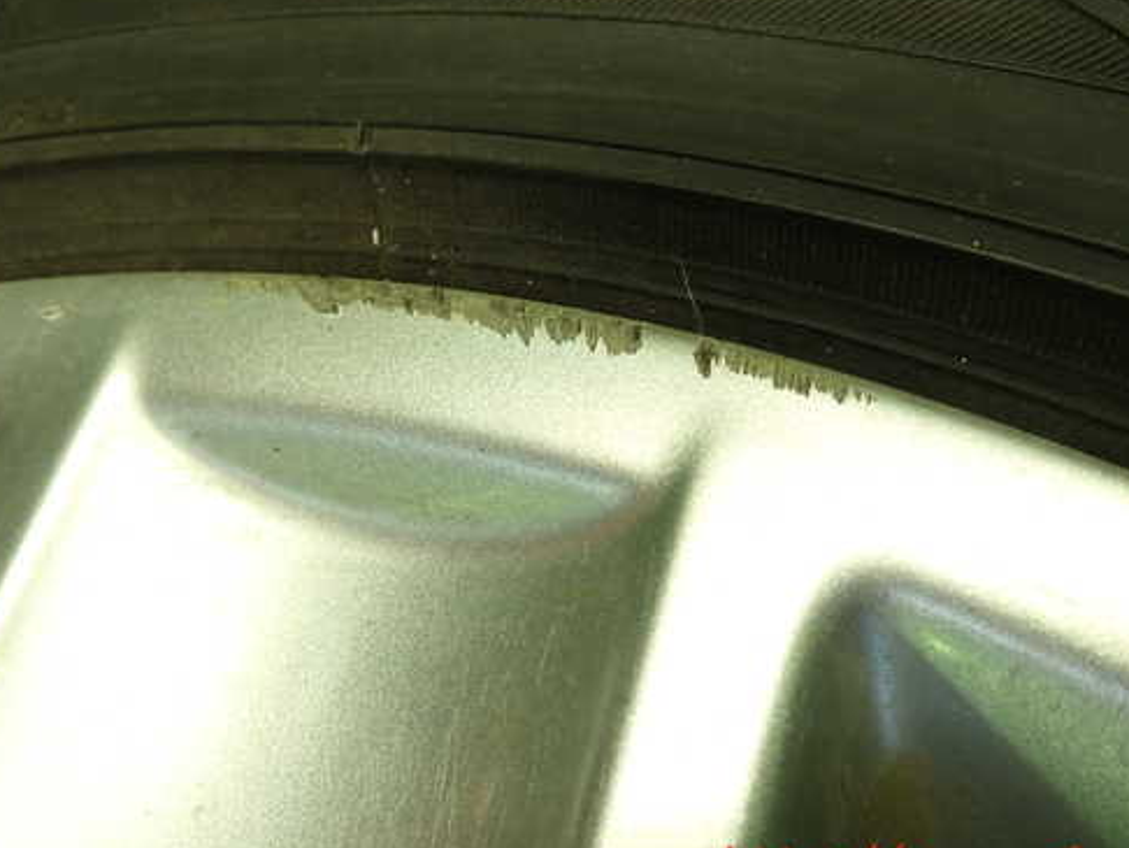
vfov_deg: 38.6
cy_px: 376
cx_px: 553
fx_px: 1207
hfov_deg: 50.1
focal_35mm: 37
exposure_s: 1/60
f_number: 2.3
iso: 160
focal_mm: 5.4
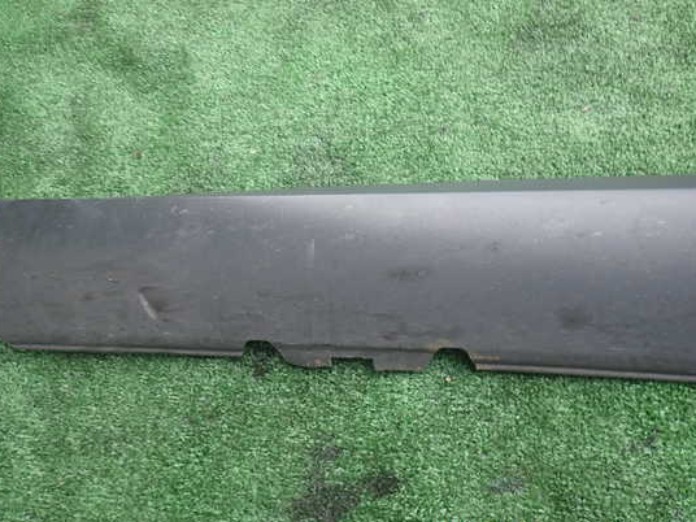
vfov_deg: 49.7
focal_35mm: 28
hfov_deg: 63.4
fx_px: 563
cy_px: 261
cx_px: 330
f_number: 2
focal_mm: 4.5
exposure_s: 1/160
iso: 100
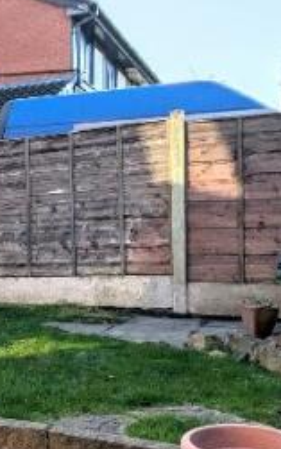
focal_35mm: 52
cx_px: -256
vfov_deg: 38.9
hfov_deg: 18.2
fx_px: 637
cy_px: 230
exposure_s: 1/2967
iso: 47
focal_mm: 2.02
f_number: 1.7
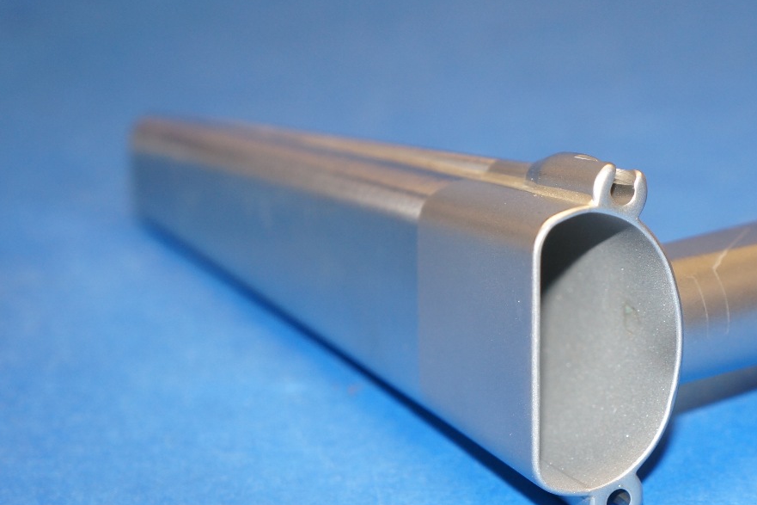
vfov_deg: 13.9
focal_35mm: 98
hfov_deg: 20.6
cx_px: 619
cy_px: 311
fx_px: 2060
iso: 400
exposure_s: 1/60
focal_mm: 36
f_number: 4.5
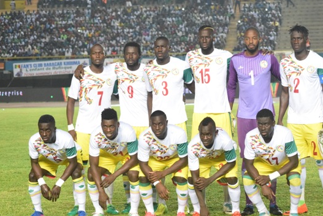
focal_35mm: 137
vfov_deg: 10.1
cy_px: 126
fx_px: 1226
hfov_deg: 15.0
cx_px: 182
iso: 6400
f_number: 5.6
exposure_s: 1/500
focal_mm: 75
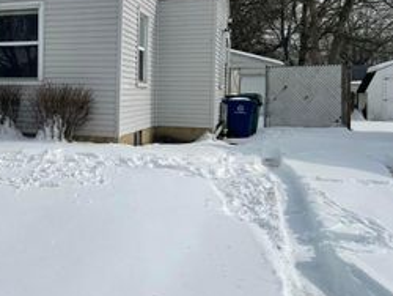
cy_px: 120
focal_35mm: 52
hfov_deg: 33.8
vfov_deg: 28.0
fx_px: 591
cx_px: 5
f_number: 1.6
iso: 32
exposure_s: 1/10753
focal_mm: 4.2
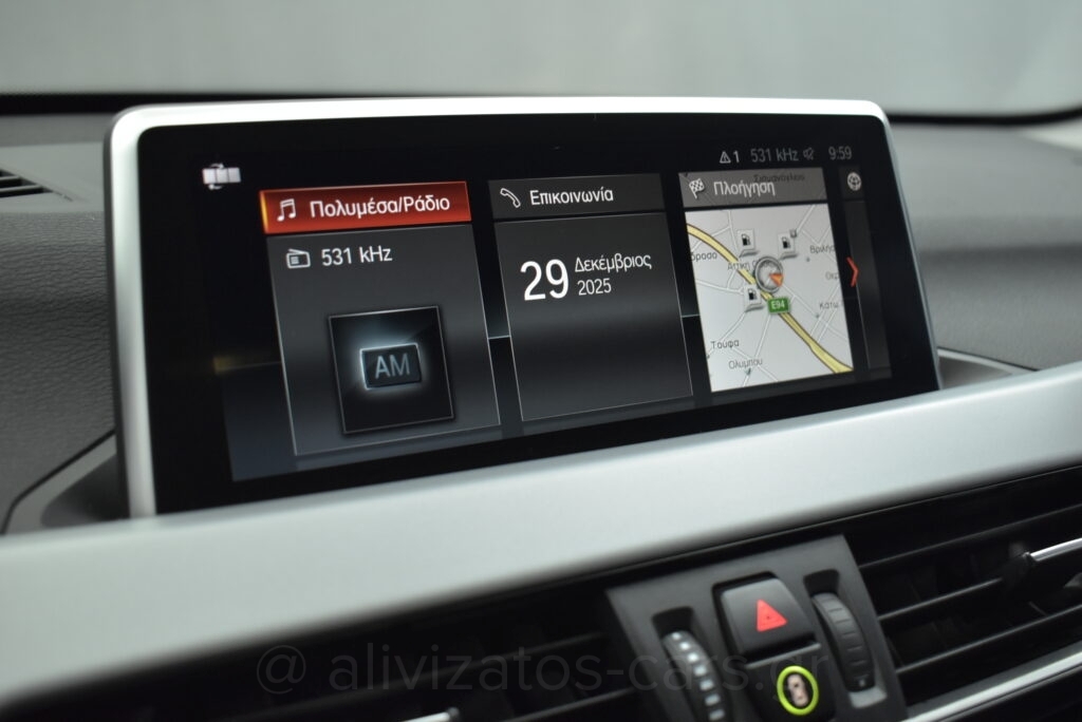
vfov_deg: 36.9
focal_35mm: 36
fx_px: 1083
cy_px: 361
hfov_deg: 53.1
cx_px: 541
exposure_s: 1/80
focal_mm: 24
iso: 1600
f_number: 4
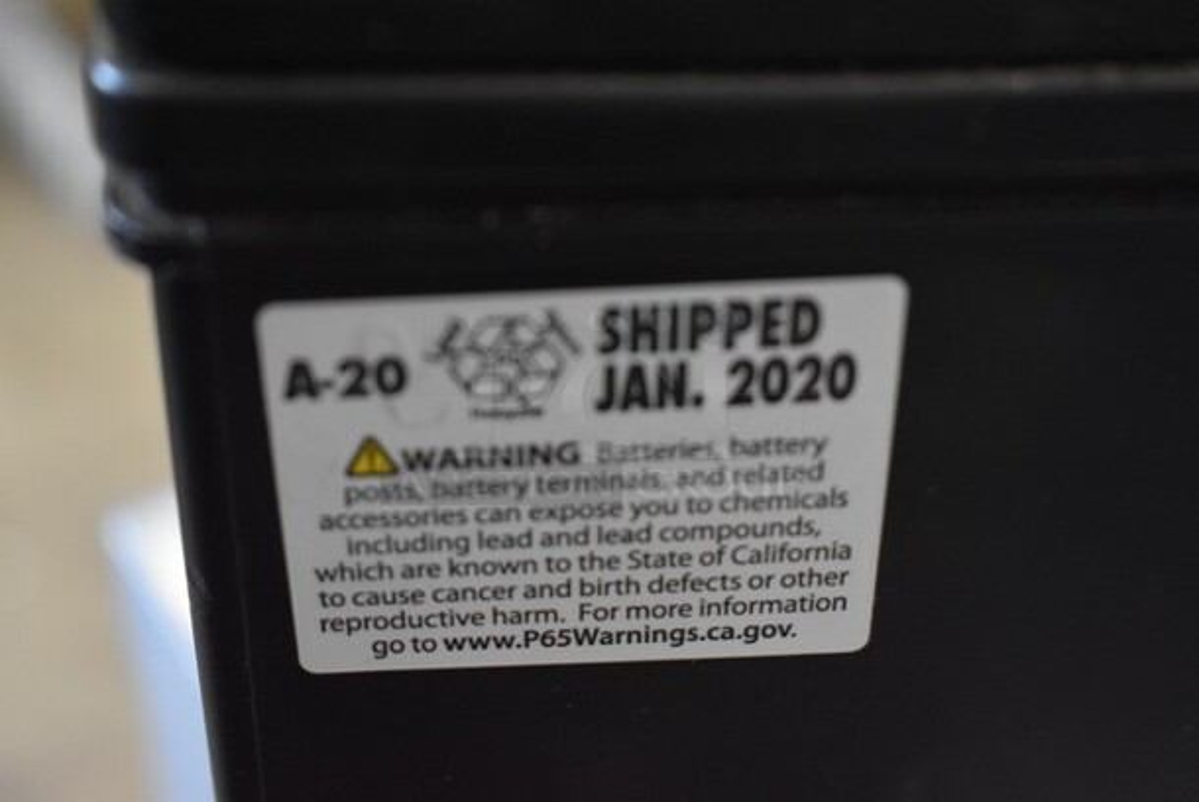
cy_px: 401
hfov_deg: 29.8
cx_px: 600
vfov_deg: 20.2
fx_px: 2250
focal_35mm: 68
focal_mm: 45
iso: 2800
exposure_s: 1/125
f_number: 5
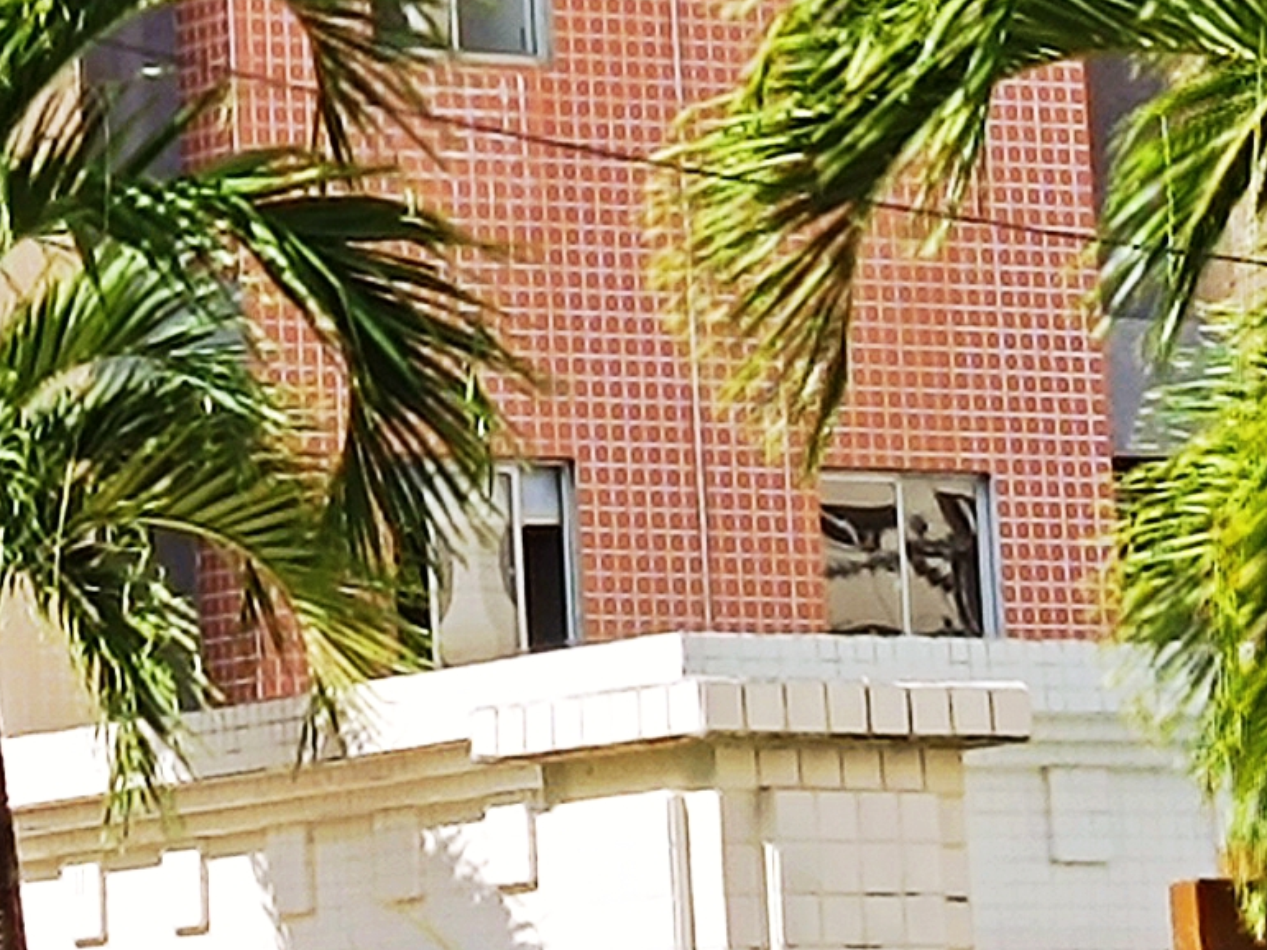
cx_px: 49
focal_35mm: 85
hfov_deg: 22.3
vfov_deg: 13.0
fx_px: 3111
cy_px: -1348
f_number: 1.88
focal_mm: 5.59
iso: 53
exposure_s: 1/1135
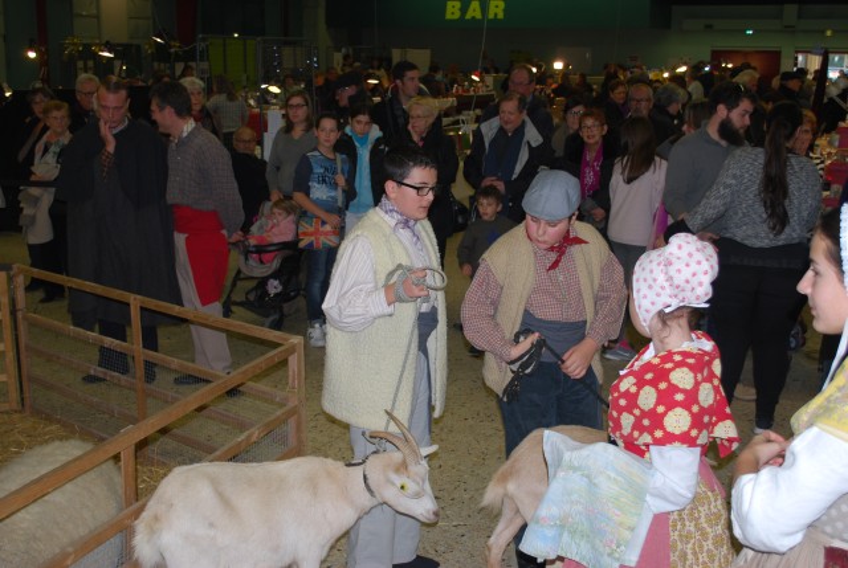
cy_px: 284
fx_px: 1026
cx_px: 424
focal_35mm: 44
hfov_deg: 44.9
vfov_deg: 31.0
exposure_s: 1/60
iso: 200
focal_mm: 29
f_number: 4.8
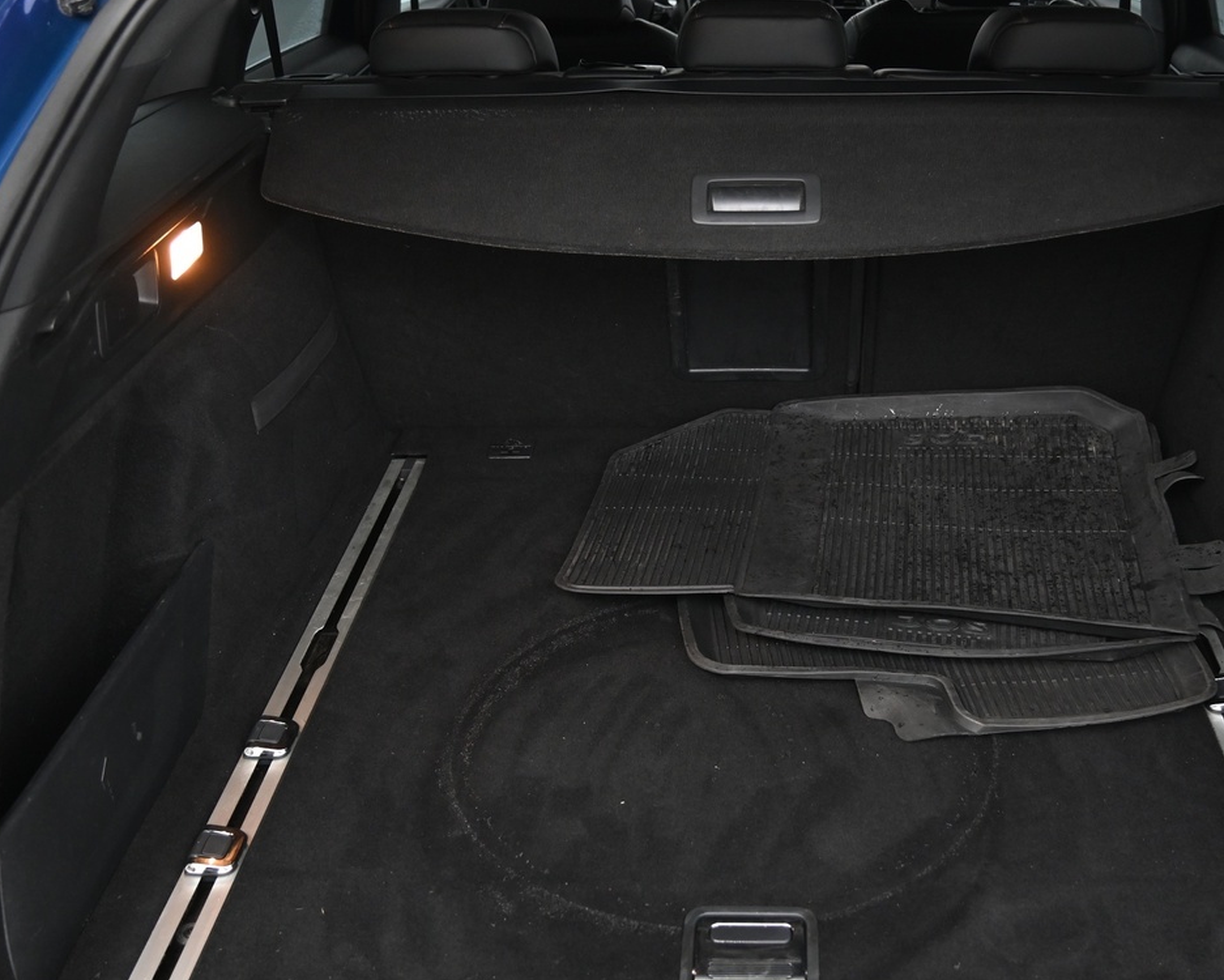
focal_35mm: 39
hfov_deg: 46.5
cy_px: 520
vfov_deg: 38.2
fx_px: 1413
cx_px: 741
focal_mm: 24
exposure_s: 1/25
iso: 2000
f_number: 4
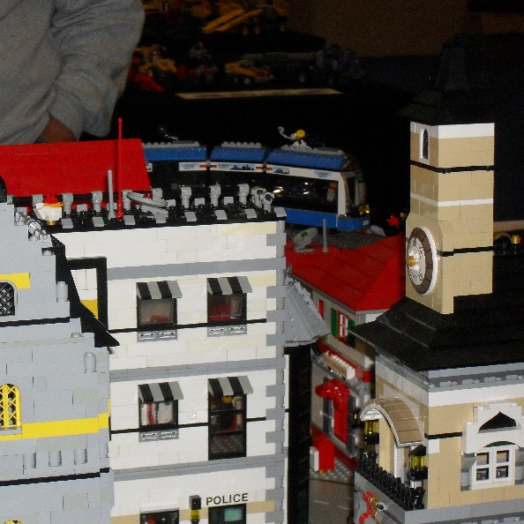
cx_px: 213
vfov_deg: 16.4
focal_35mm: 106
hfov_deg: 16.4
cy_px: 264
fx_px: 1815
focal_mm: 15.7
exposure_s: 1/60
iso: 200
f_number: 5.5
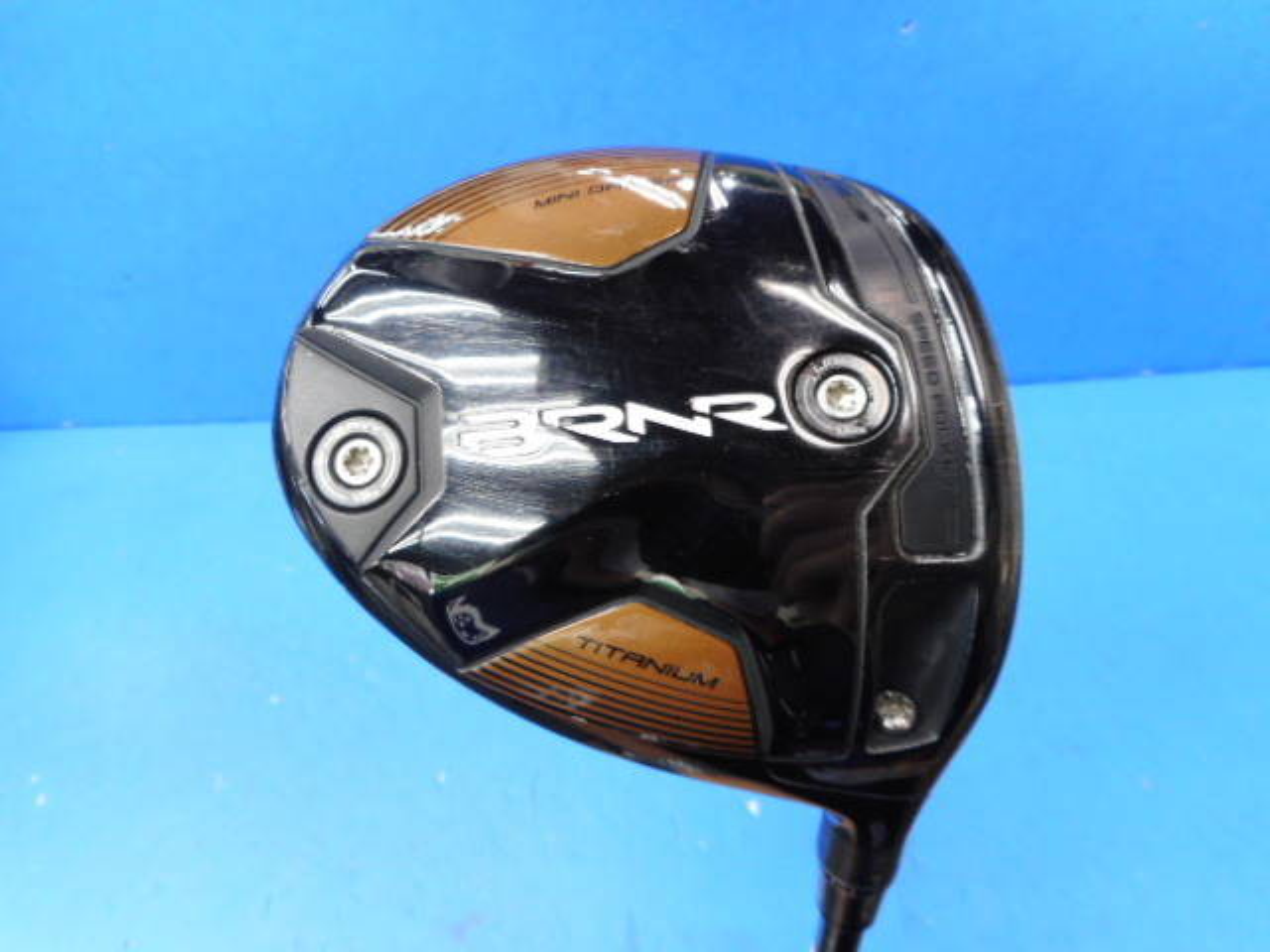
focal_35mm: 25
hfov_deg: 69.4
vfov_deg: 54.9
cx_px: 635
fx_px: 917
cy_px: 476
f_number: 3.7
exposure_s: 1/30
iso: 200
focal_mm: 4.5
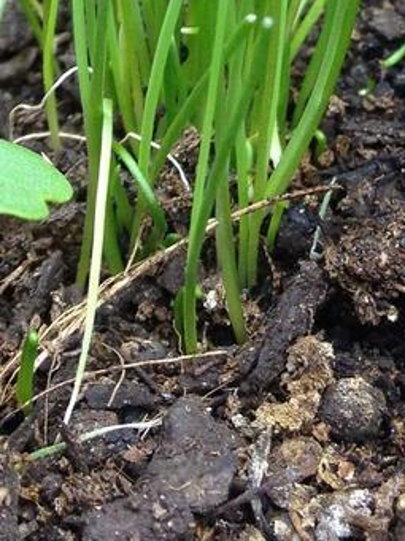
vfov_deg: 13.2
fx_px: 2141
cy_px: -378
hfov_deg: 10.8
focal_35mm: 137
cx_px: 311
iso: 80
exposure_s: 1/120
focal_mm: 4.28
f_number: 2.4
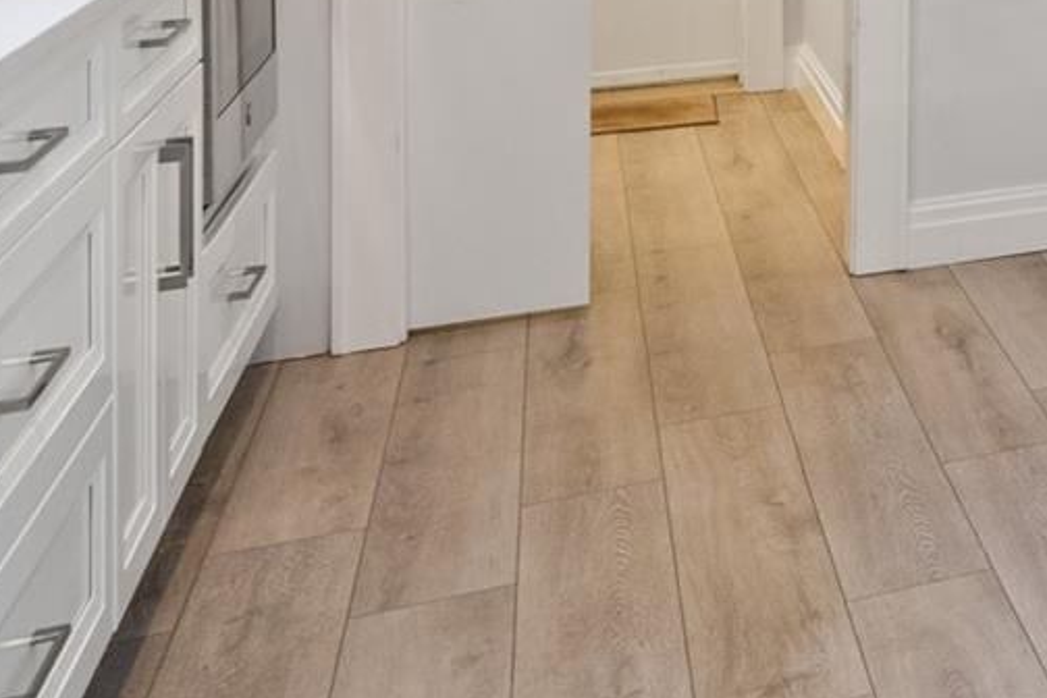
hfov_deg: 20.1
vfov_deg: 19.2
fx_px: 1890
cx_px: 1980
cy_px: -240
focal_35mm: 65
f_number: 6.3
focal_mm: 16
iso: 250
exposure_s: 1/10
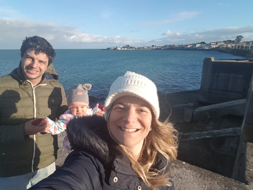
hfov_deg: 76.3
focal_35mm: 22
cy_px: 99
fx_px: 161
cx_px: 122
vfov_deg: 61.1
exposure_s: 1/1204
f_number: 1.7
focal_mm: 2.1
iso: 50
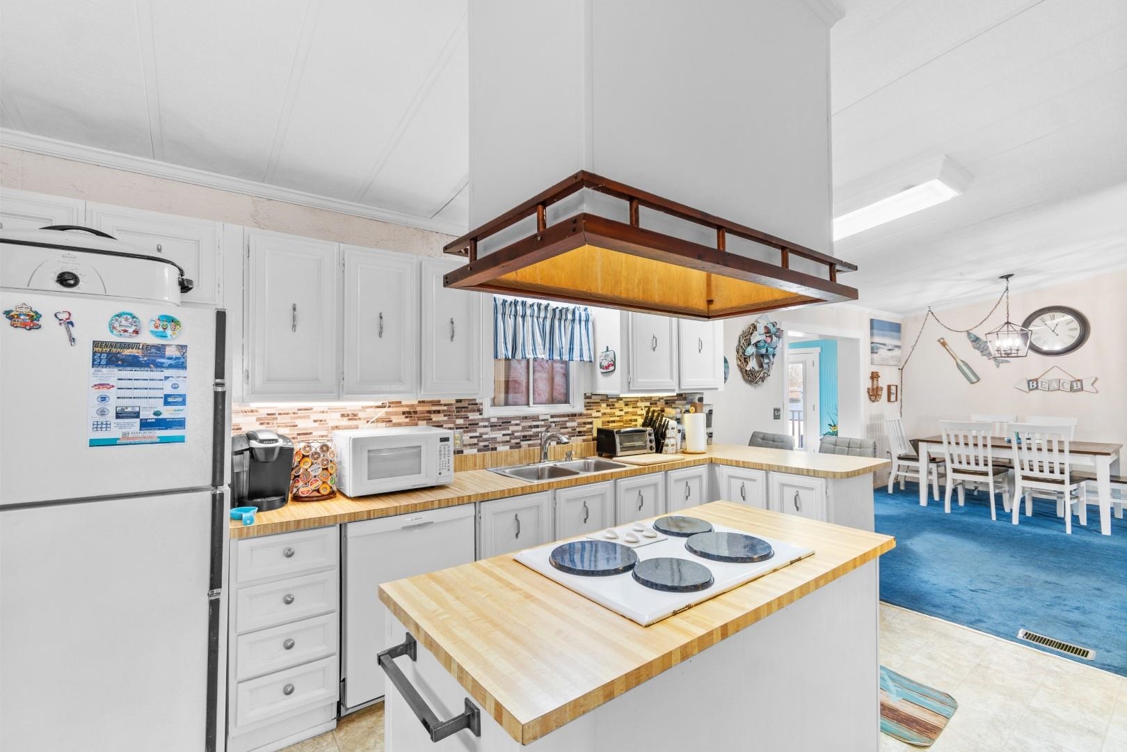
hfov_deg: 100.4
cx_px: 564
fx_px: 470
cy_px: 376
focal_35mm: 15
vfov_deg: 77.3
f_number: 4.5
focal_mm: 10
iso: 100
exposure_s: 1/4
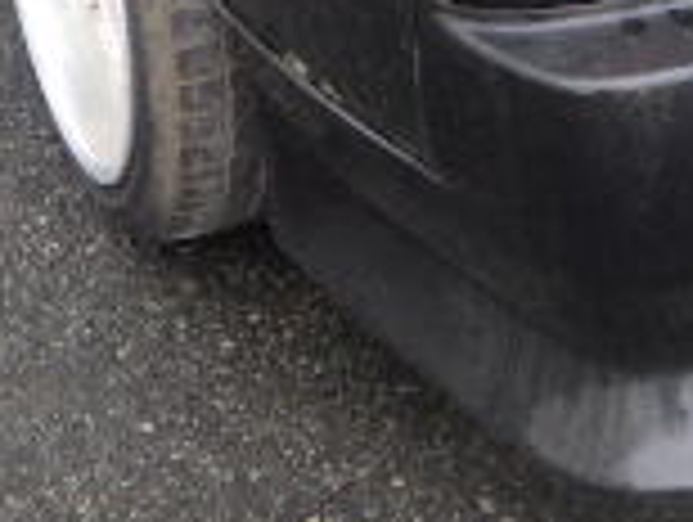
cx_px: 711
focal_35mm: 116
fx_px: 2326
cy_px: -202
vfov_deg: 12.3
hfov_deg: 16.6
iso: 160
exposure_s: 1/45
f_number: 3.5
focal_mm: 5
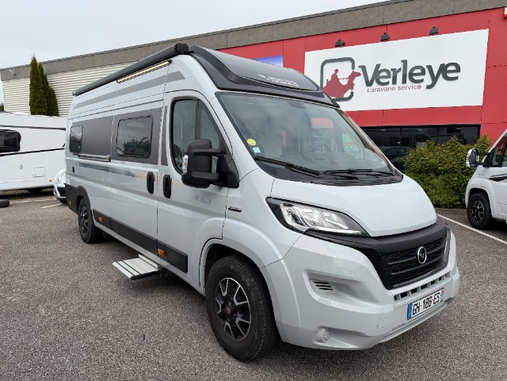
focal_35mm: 24
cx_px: 254
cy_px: 190
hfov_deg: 71.6
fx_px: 352
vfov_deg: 56.8
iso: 80
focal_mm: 6.76
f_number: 1.78
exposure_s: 1/2611
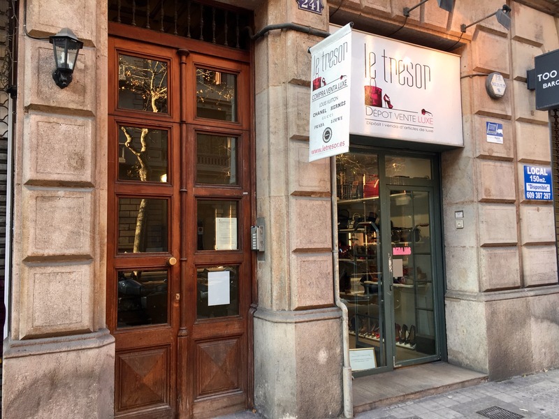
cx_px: 280
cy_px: 210
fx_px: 468
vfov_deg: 48.2
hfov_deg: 61.7
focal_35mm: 29
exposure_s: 1/50
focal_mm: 4.15
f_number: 2.2
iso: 40
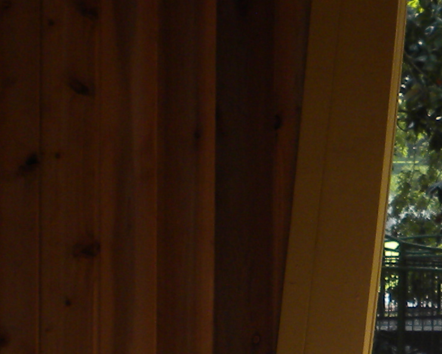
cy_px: 251
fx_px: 2551
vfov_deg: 7.9
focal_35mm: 195
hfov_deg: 9.8
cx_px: 459
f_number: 3.5
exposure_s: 1/187
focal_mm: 6.6
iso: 64
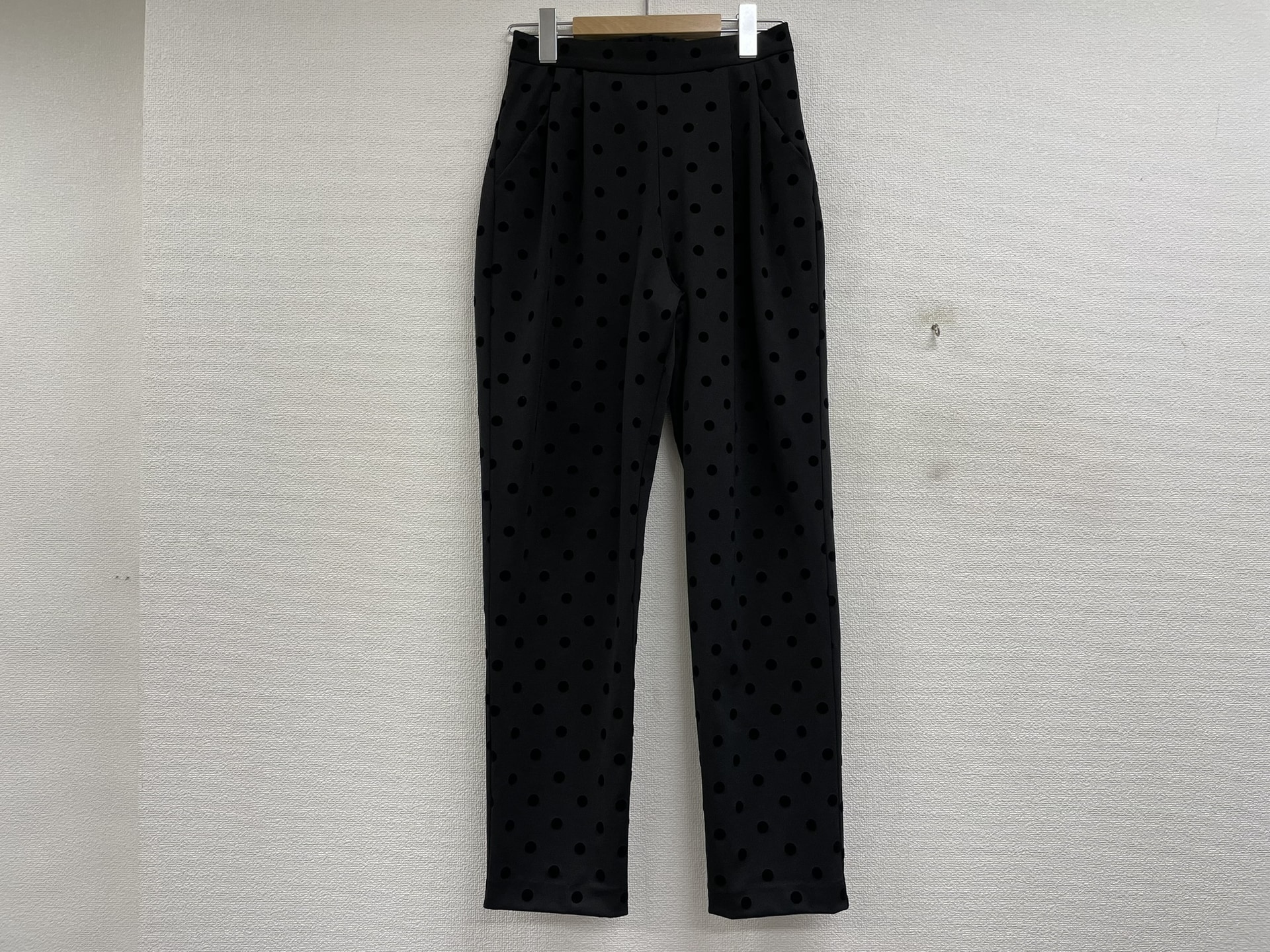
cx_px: 635
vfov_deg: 53.1
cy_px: 476
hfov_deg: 67.3
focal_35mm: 26
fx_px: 954
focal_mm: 4.2
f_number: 1.6
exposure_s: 1/121
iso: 64
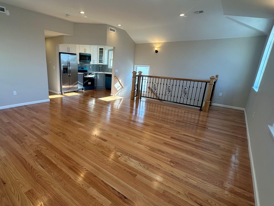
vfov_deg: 68.7
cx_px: 107
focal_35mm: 19
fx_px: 150
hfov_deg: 83.4
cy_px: 105
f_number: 2.2
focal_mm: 2.22
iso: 64
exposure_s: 1/120
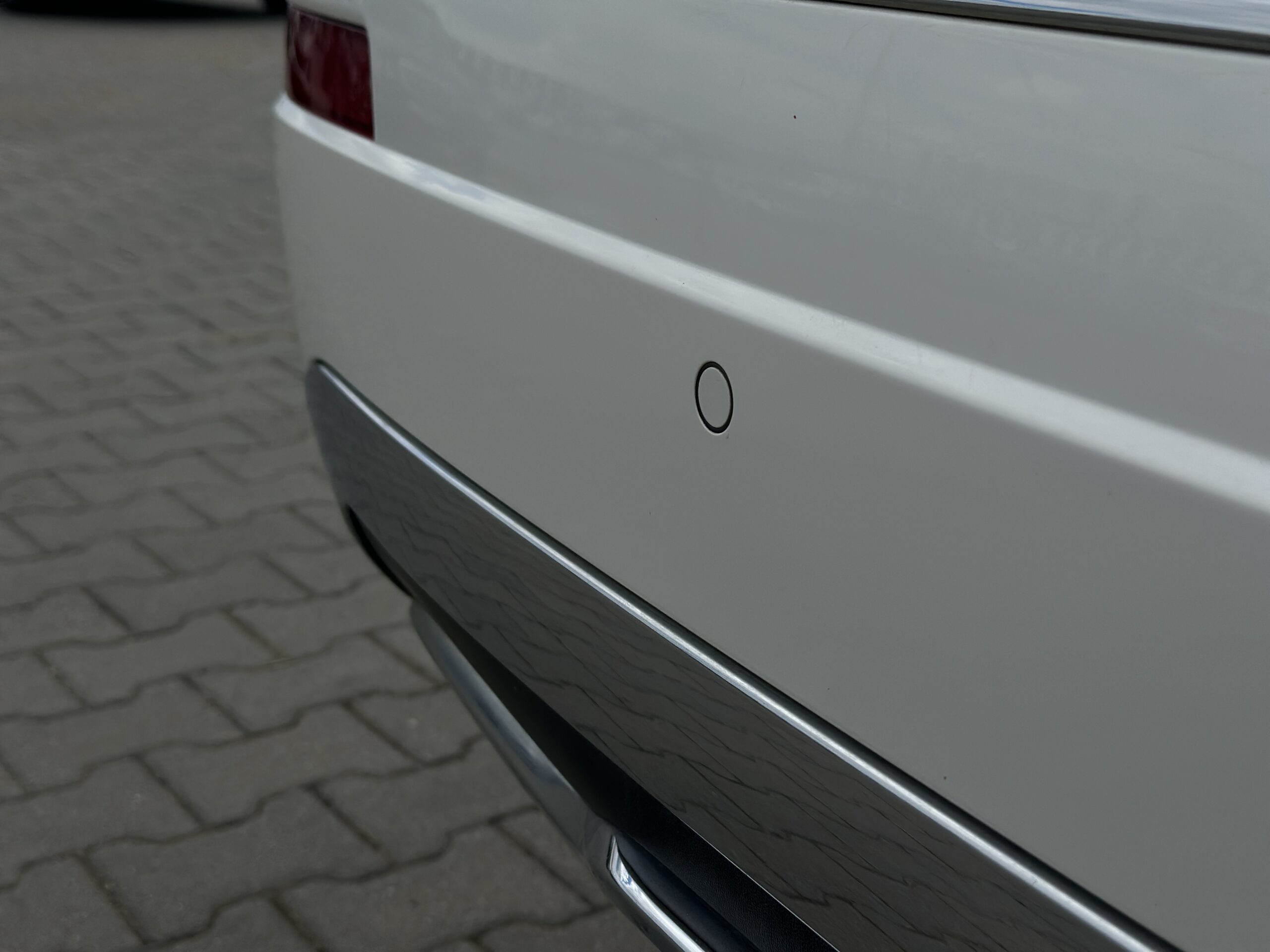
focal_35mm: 48
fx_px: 1761
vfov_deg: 30.3
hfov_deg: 39.7
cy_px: 476
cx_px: 635
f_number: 1.78
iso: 100
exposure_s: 1/15873
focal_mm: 6.86
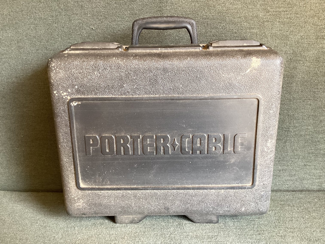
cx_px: 162
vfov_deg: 45.4
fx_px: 291
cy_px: 122
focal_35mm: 31
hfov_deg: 58.3
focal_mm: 3.3
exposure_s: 1/60
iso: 200
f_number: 2.4
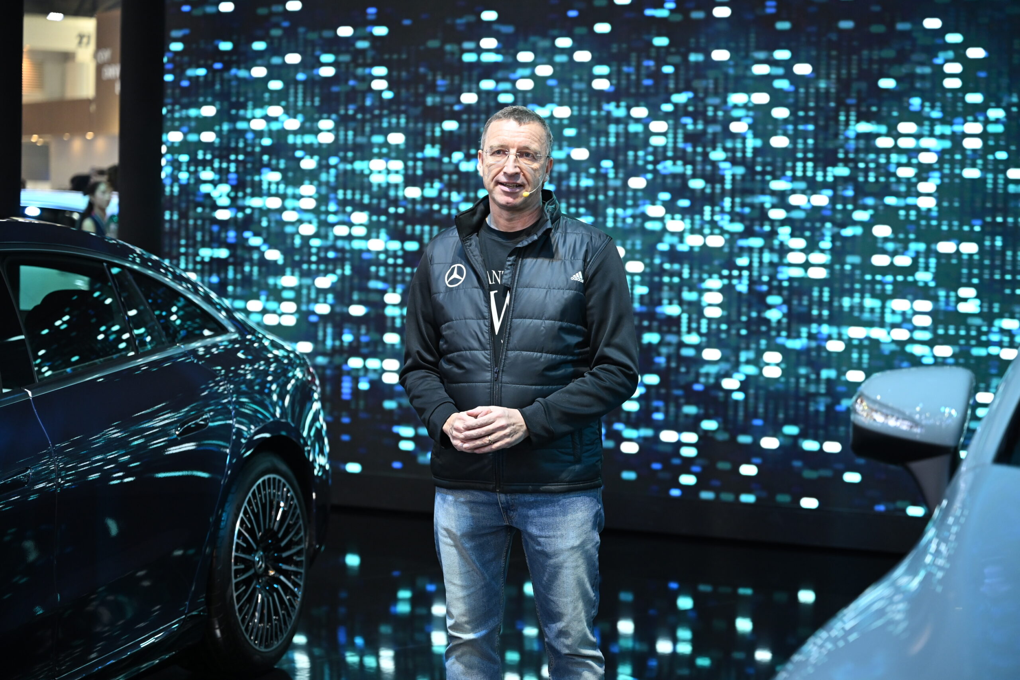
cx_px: 510
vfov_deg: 19.5
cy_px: 340
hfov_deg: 28.8
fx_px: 1983
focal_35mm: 70
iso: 1600
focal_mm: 70
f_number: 2.8
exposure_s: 1/160
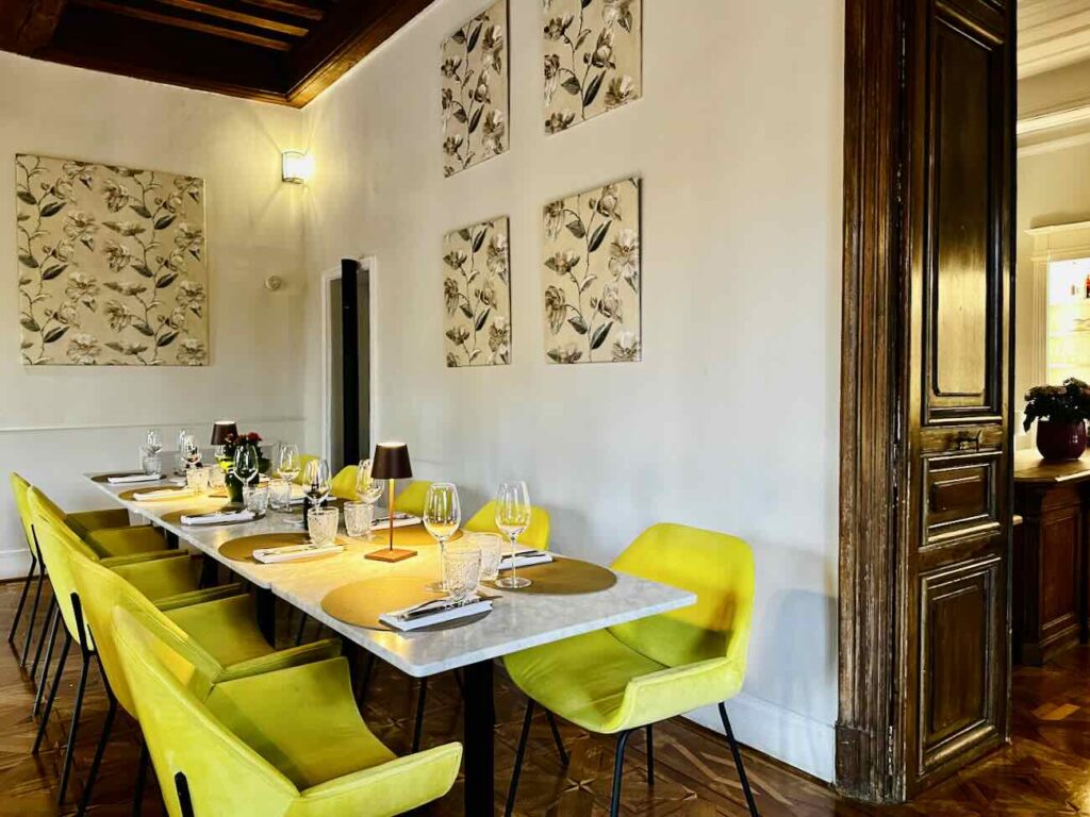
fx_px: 756
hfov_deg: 71.6
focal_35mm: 24
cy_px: 408
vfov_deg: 56.8
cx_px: 545
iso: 500
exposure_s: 1/50
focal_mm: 6.86
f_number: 1.78
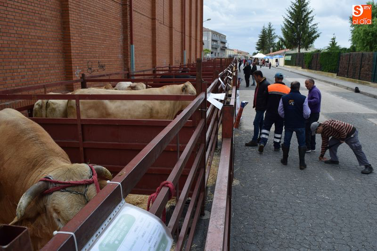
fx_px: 283
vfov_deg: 47.9
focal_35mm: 27
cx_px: 188
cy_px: 126
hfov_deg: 67.4
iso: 200
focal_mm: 18
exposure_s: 1/320
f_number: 9
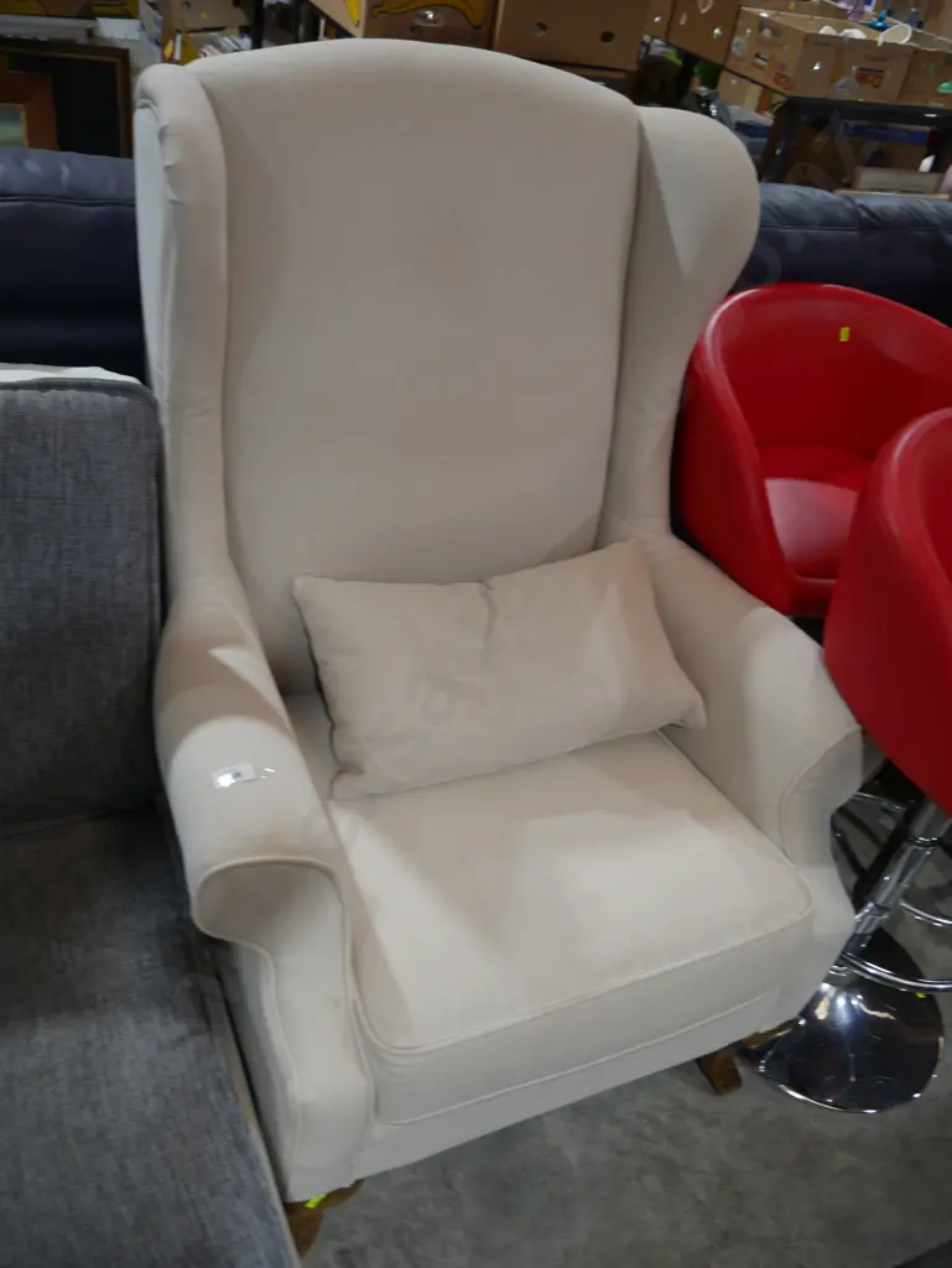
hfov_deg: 49.8
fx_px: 1026
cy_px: 634
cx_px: 476
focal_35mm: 28
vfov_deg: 63.4
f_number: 3.5
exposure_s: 1/60
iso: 250
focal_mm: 14
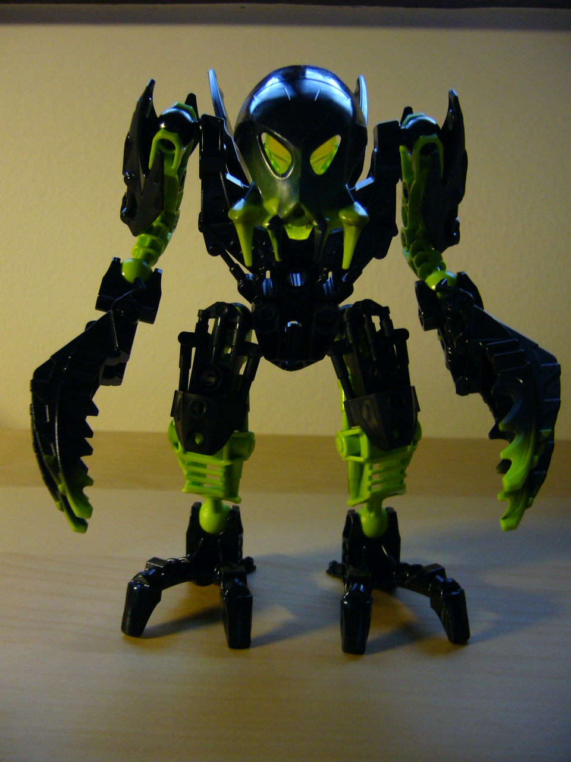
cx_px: 286
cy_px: 381
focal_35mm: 35
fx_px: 770
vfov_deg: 52.6
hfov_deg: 40.7
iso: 200
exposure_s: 1/15
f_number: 2.8
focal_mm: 5.8
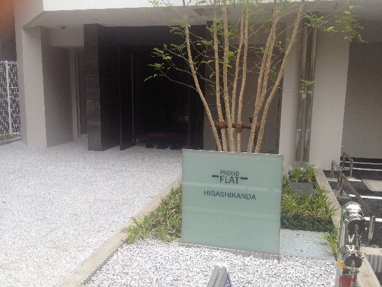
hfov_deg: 52.6
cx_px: 191
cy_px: 144
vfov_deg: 40.7
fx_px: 386
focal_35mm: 35
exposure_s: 1/245
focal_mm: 4.28
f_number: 2.4
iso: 50
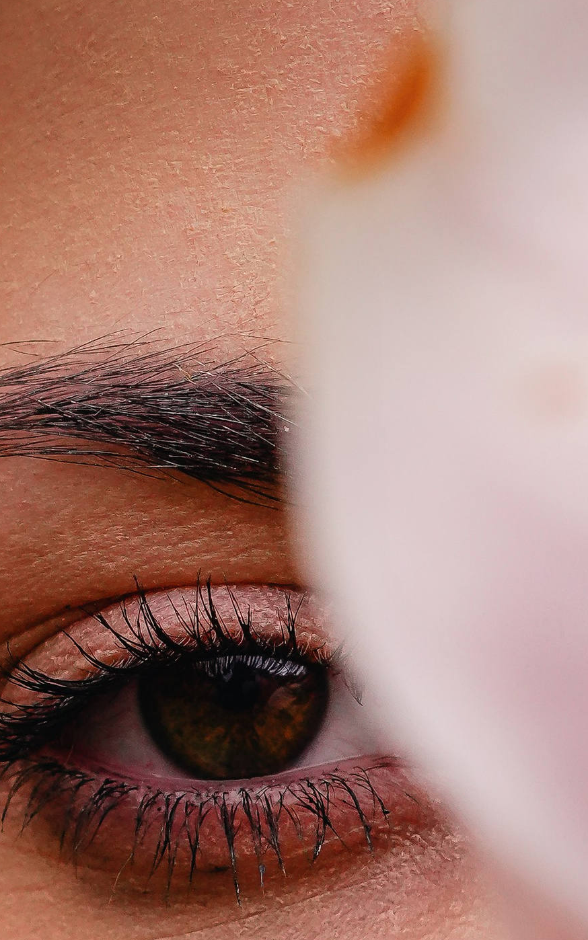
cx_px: 540
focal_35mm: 98
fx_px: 2512
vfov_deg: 20.0
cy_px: 1105
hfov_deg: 13.2
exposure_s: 1/800
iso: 1250
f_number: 6.3
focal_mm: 35
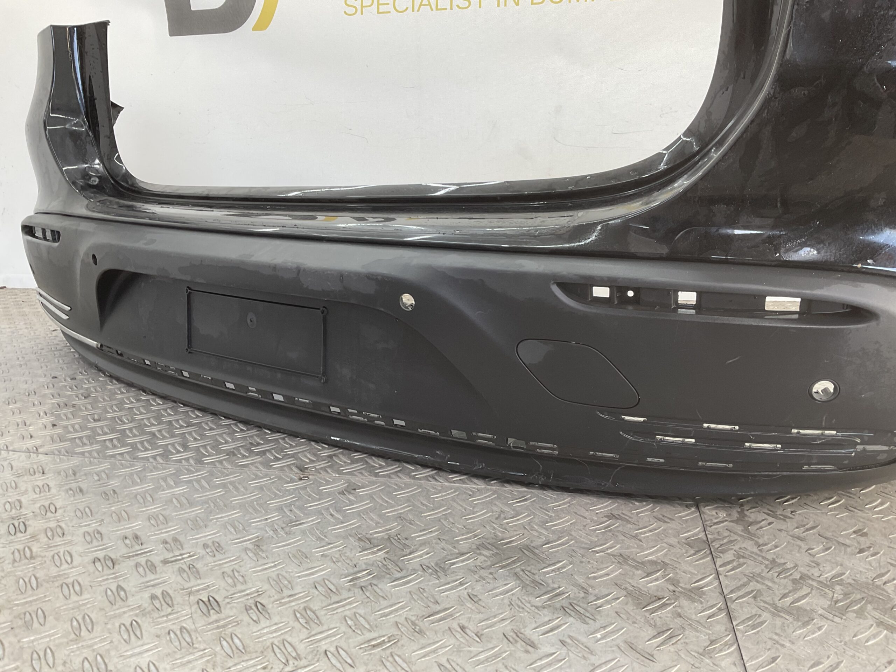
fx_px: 751
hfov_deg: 61.7
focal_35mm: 29
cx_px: 448
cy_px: 336
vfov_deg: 48.2
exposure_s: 1/100
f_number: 1.8
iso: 20
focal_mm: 3
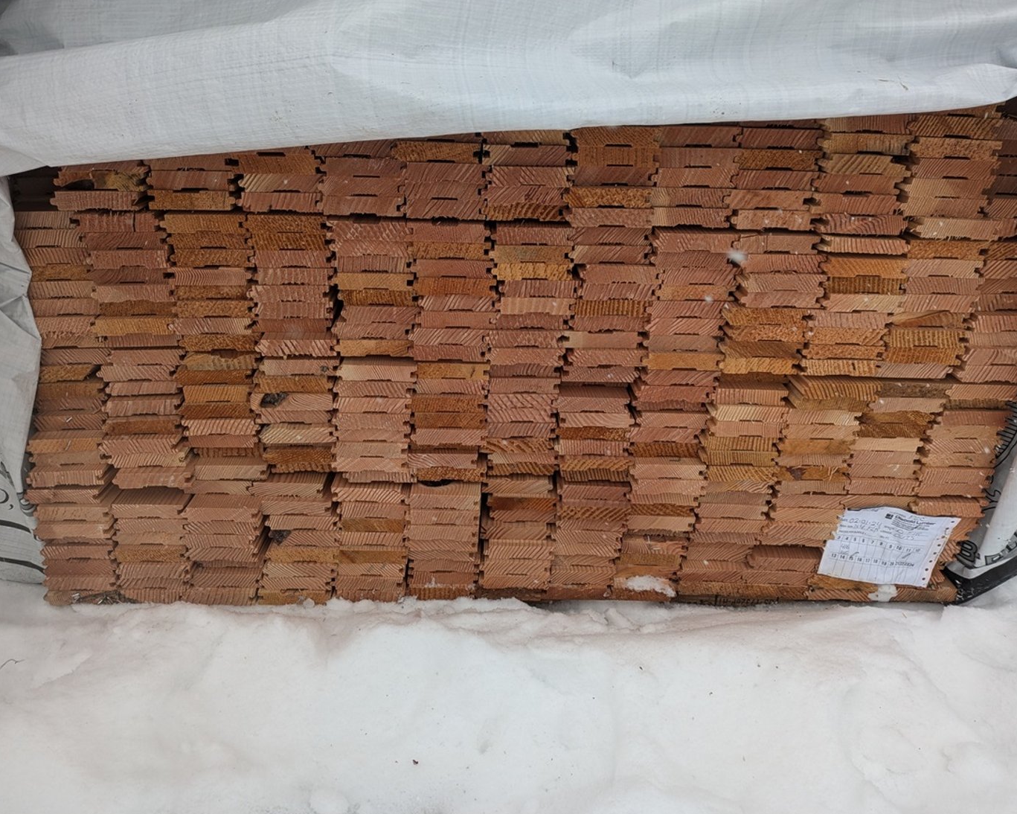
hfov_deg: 64.1
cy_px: 408
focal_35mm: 27
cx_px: 500
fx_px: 813
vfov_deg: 53.2
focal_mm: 5.43
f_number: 1.89
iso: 38
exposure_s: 1/477
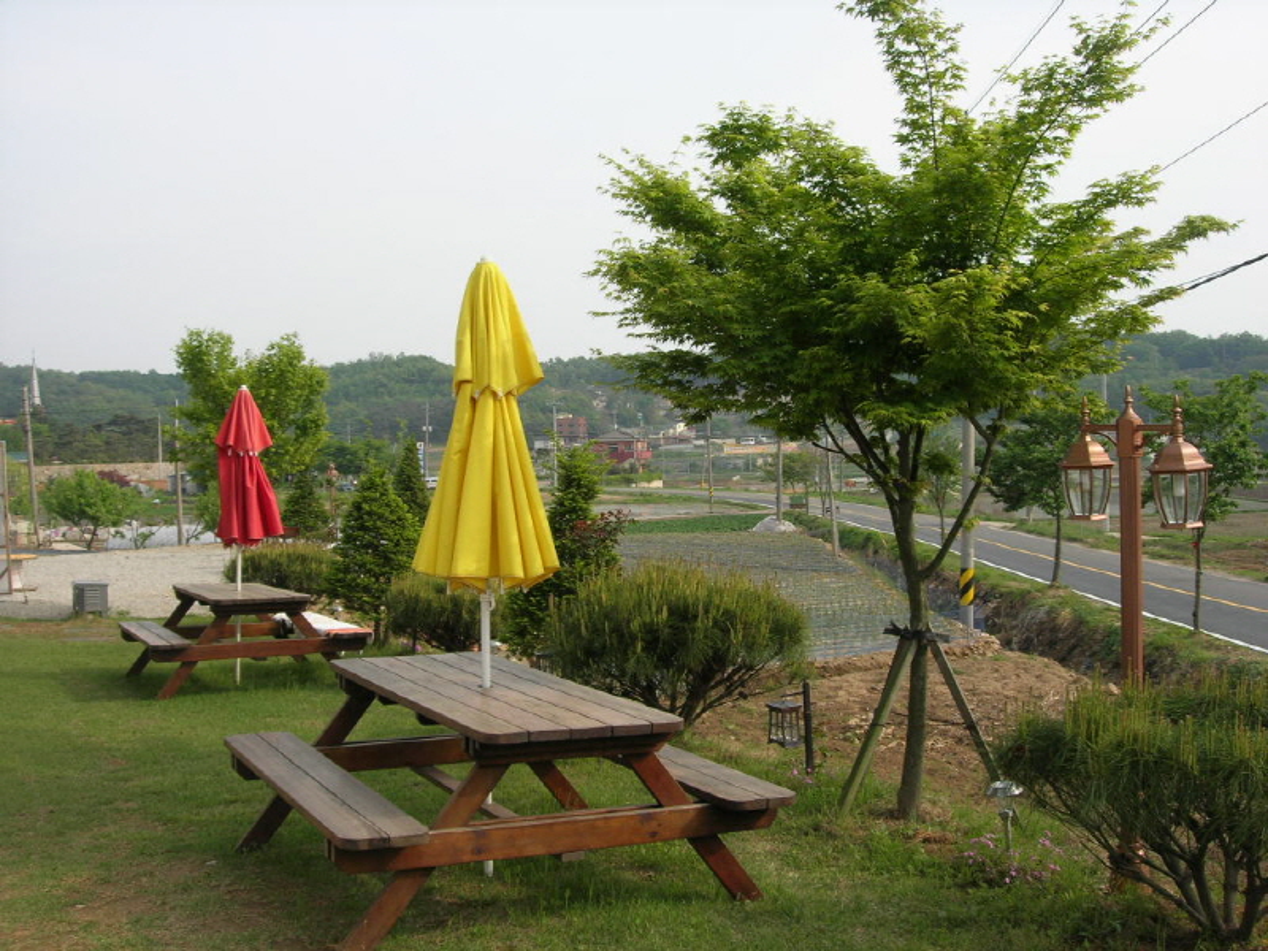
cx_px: 634
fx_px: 1392
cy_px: 476
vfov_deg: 37.7
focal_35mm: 38
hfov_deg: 49.0
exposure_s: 1/320
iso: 64
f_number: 4.8
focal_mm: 7.8
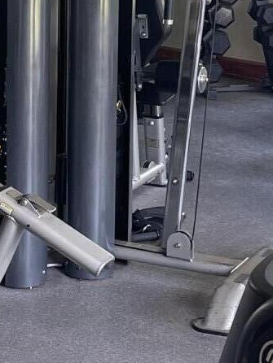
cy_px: 10
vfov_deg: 17.2
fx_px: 1177
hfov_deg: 13.2
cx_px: 123
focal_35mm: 112
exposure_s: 1/121
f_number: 1.6
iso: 125
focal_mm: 5.1
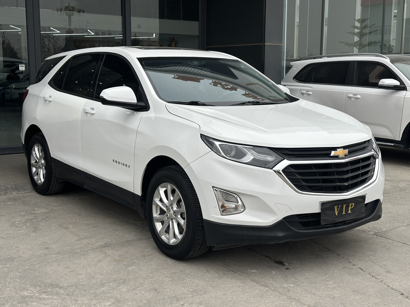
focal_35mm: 48
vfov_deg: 30.3
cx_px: 205
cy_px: 154
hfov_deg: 39.7
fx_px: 569
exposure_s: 1/791
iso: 64
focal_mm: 6.86
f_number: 1.78
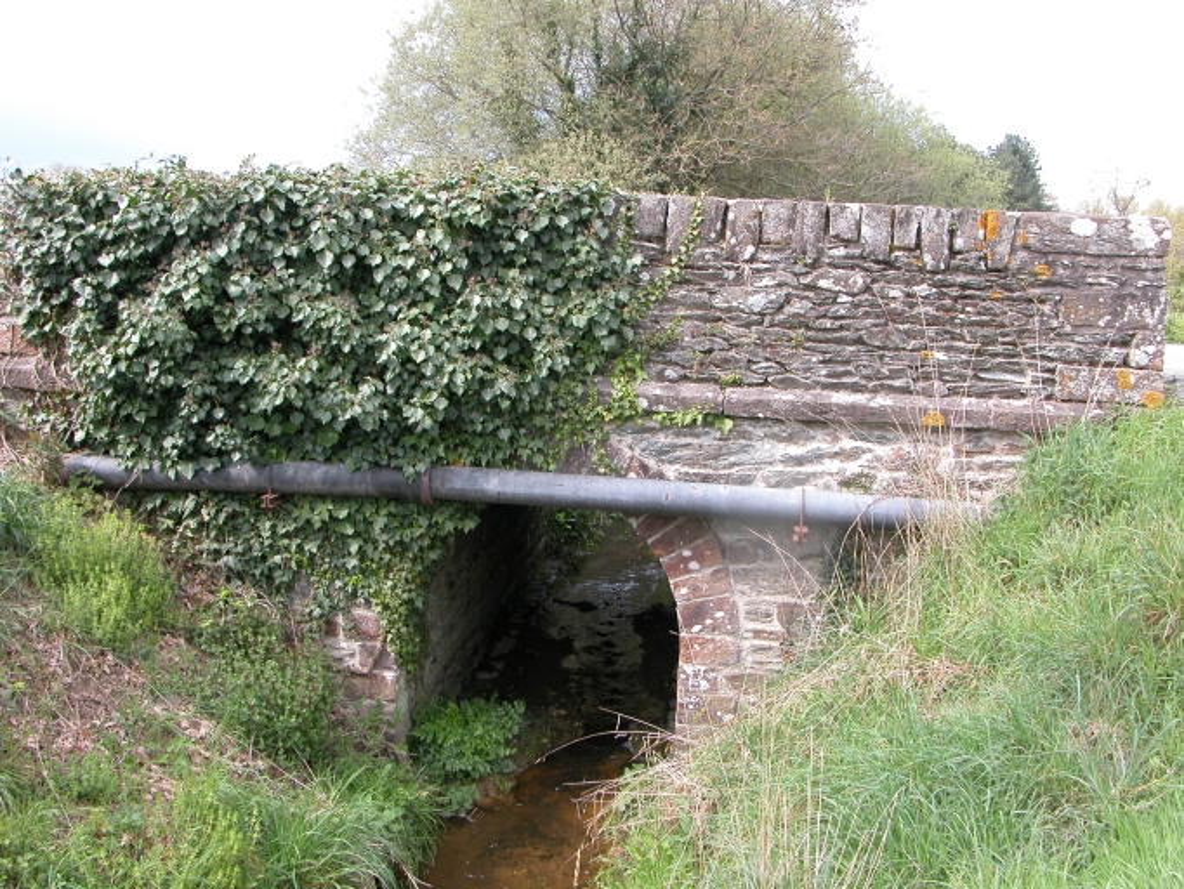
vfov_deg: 40.7
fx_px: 1198
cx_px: 592
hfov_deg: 52.6
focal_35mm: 35
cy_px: 444
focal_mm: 8.9
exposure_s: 1/93.7
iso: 100
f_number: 4
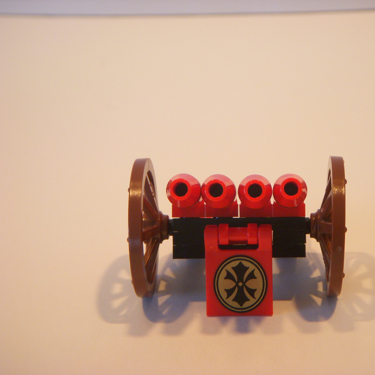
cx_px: 242
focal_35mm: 123
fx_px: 1508
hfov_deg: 14.2
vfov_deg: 14.2
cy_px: 188
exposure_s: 1/20
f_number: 4.1
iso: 200
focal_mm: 17.3
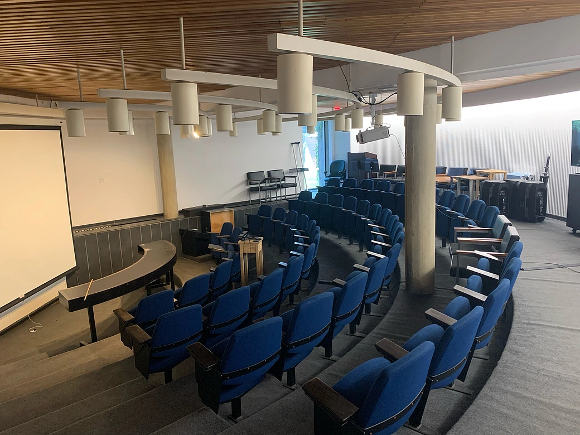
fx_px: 436
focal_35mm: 26
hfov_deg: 67.3
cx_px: 290
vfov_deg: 53.1
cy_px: 218
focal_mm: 4.25
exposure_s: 1/40
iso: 400
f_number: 1.8
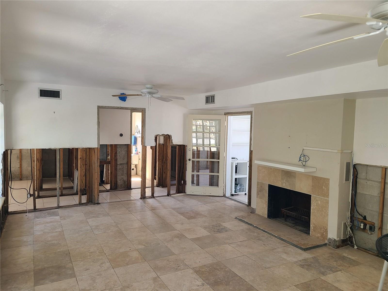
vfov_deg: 53.1
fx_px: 291
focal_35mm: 26
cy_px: 146
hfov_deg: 67.3
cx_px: 194
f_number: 1.8
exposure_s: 1/60
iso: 50
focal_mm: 5.4
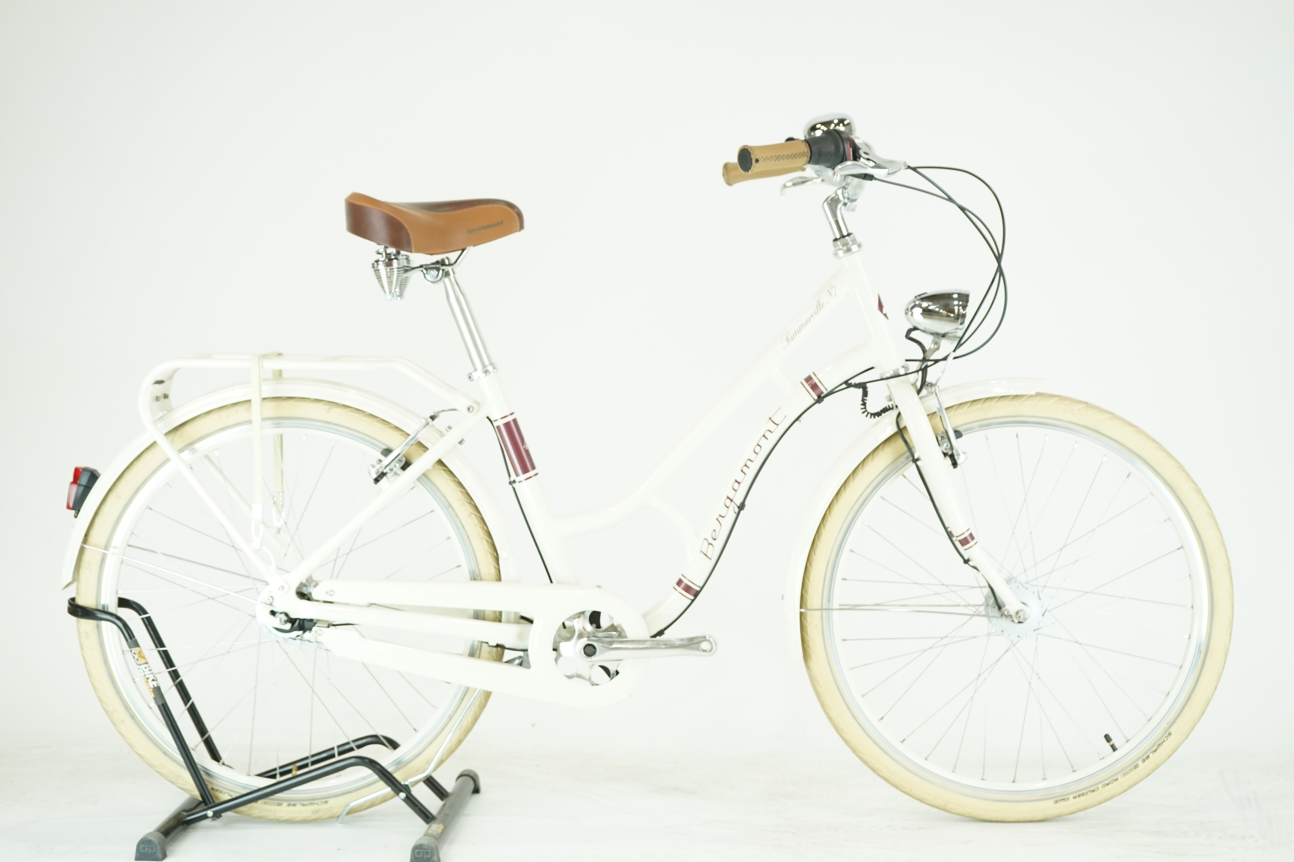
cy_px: 431
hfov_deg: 35.1
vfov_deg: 23.8
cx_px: 647
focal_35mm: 57
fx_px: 2049
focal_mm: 57
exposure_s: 1/200
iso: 1600
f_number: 5.6
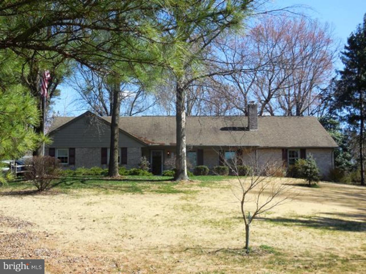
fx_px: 486
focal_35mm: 46
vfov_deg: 31.5
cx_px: 183
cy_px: 137
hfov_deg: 41.2
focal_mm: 8.2
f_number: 3.8
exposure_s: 1/640
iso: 125
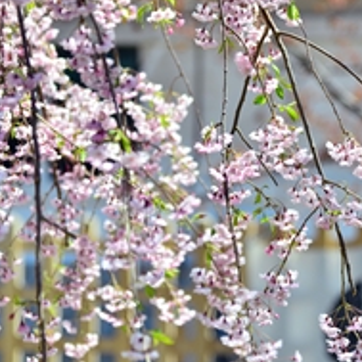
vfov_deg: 8.1
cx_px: 199
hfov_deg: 8.1
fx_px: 2556
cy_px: 148
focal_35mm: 216
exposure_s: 1/2500
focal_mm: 120
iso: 400
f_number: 4
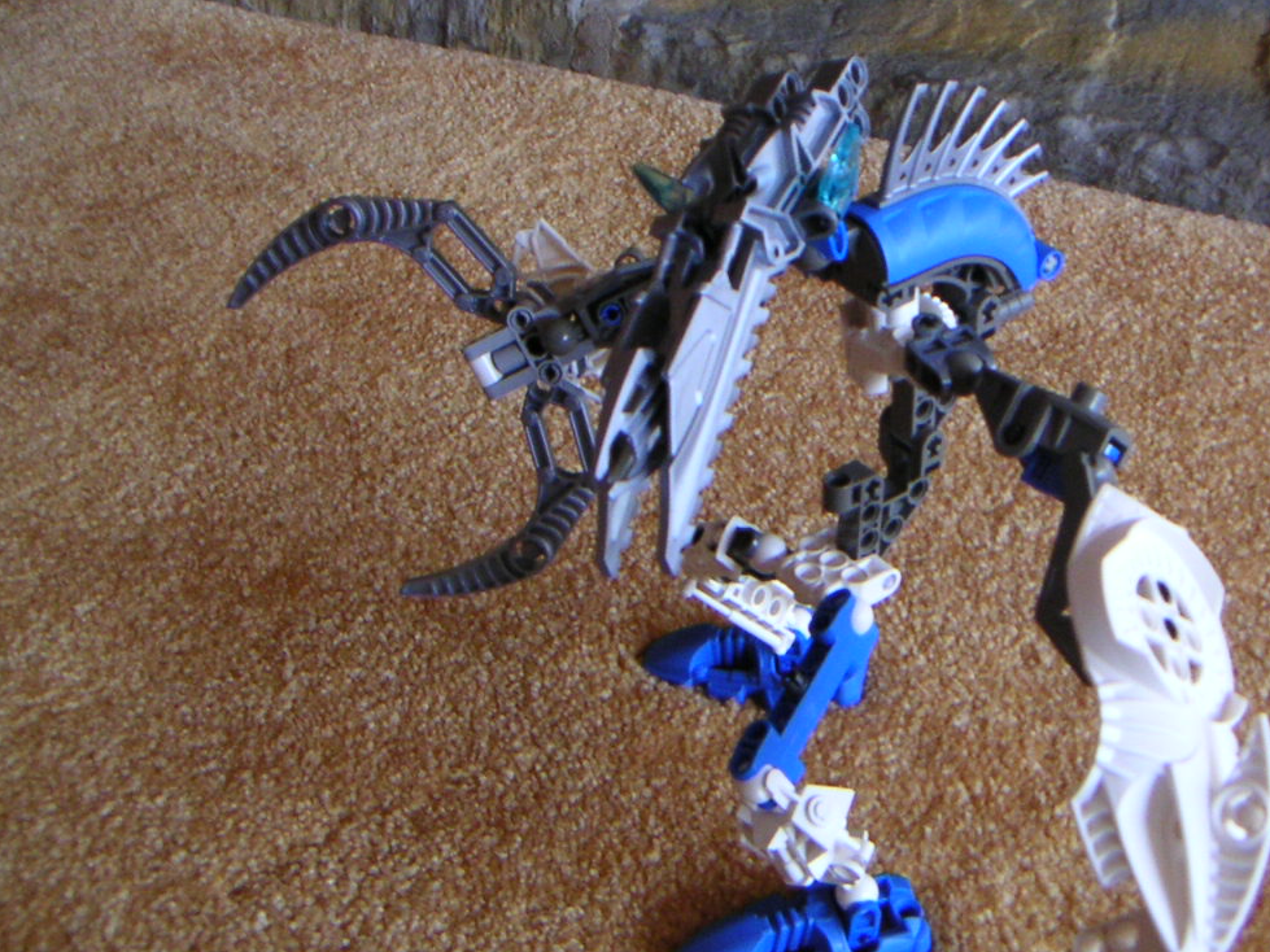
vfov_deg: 28.5
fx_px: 1871
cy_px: 507
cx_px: 765
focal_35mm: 51
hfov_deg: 37.3
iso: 160
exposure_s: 1/45
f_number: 2.9
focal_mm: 5.1
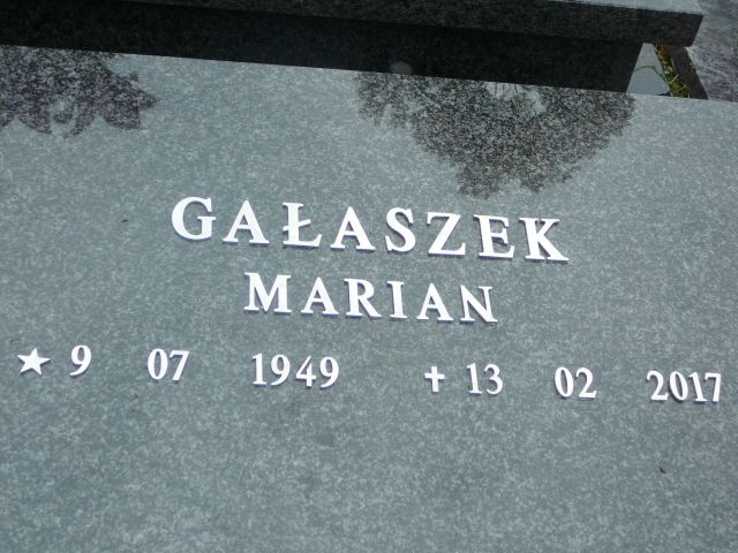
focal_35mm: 61
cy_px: 276
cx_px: 369
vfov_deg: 24.0
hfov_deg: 31.7
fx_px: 1300
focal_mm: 9.1
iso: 80
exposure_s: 1/500
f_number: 3.6
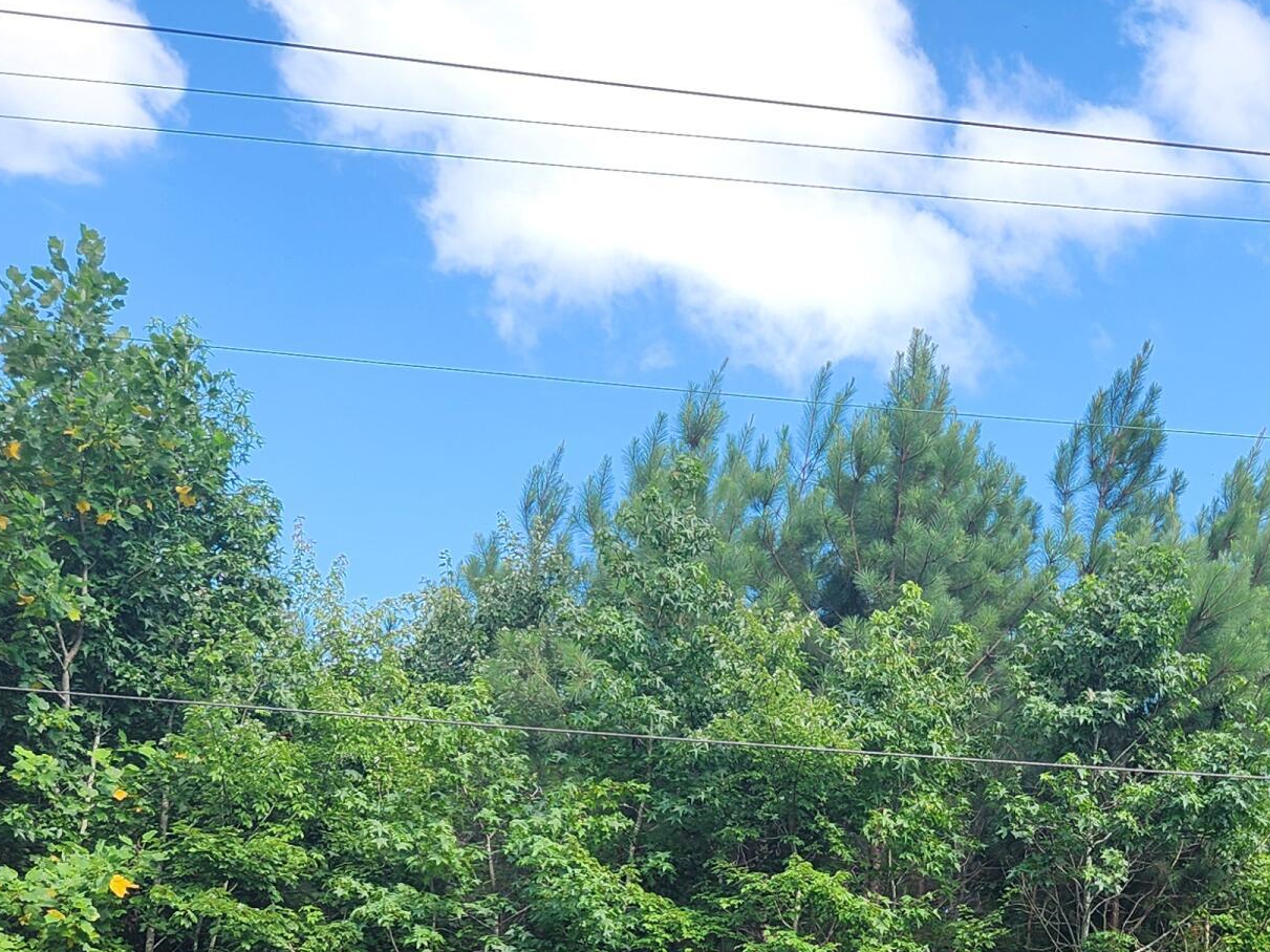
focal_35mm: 57
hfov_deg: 32.2
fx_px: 2091
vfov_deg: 23.9
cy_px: 1065
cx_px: 1128
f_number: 1.8
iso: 20
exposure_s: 1/480
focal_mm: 5.4
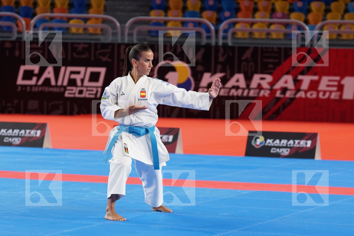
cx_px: 177
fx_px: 1549
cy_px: 118
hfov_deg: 13.0
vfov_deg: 8.7
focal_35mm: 158
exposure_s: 1/400
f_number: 3.2
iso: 1000
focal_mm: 105
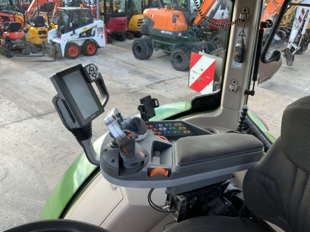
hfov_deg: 60.0
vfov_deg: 46.8
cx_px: 157
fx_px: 269
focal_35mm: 30
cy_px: 112
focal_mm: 3
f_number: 1.8
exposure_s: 1/131
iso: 16
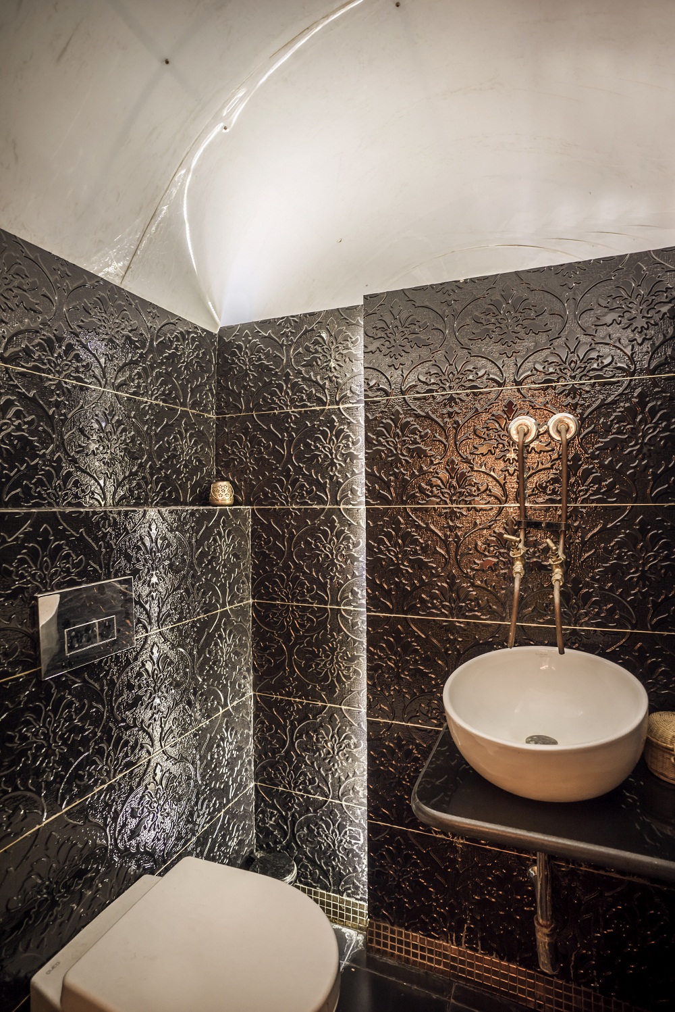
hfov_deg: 67.4
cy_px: 506
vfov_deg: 90.0
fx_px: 506
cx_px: 338
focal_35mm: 18
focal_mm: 18
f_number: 2.8
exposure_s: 1/5
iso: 400
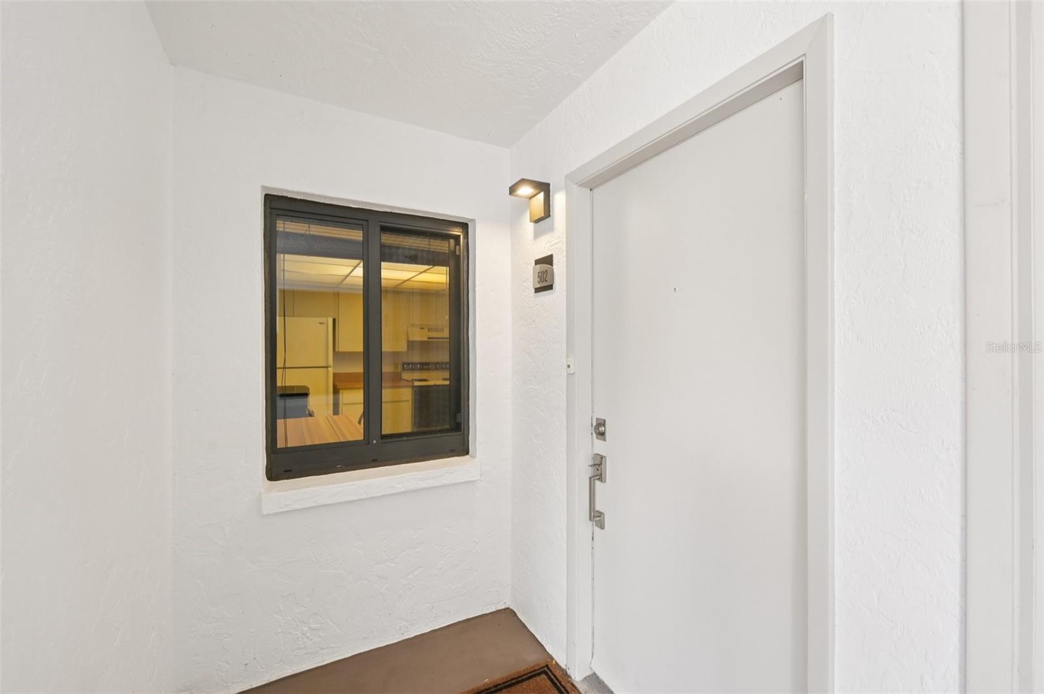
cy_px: 347
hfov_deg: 104.3
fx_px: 406
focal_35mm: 14
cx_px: 522
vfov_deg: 81.1
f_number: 8
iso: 400
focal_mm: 14
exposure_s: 1/60
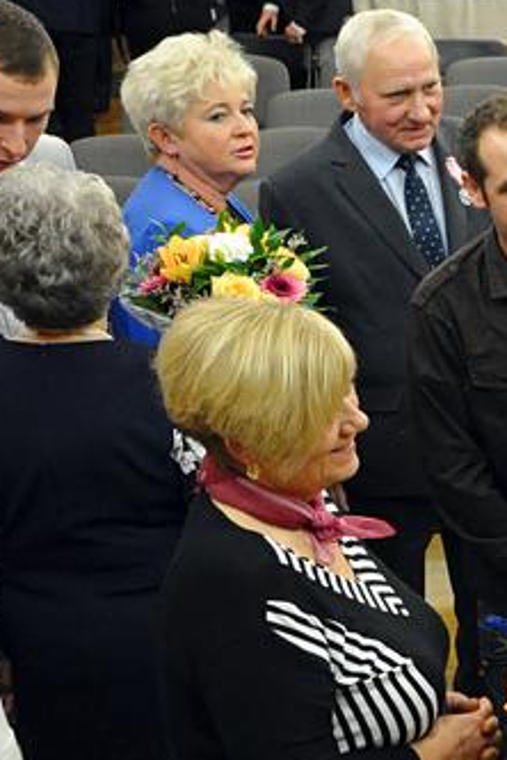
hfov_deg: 11.9
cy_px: 526
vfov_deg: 19.0
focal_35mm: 107
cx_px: 863
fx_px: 2260
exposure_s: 1/80
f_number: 5.6
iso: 2500
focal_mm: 28
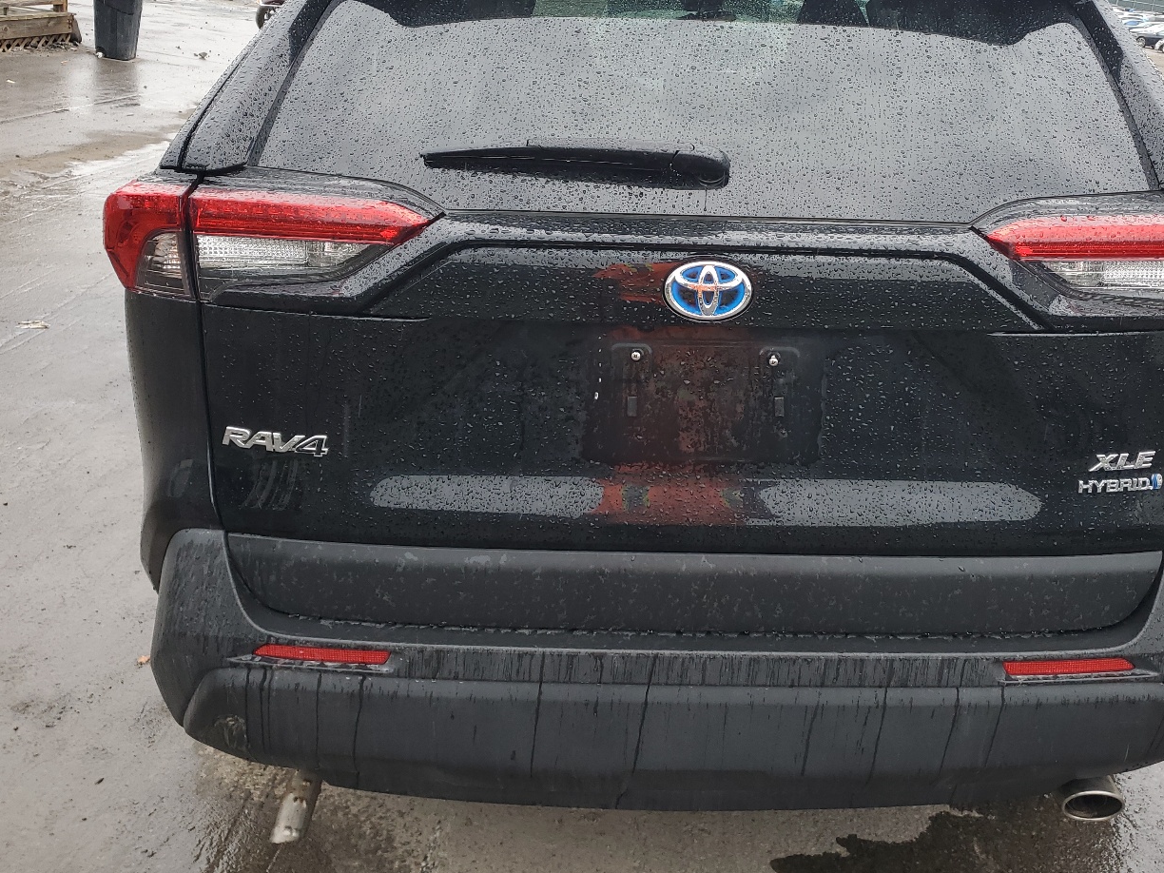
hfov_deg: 53.6
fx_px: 1143
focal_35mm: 34
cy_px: 358
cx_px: 698
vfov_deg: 41.6
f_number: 1.5
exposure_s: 1/270
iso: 50
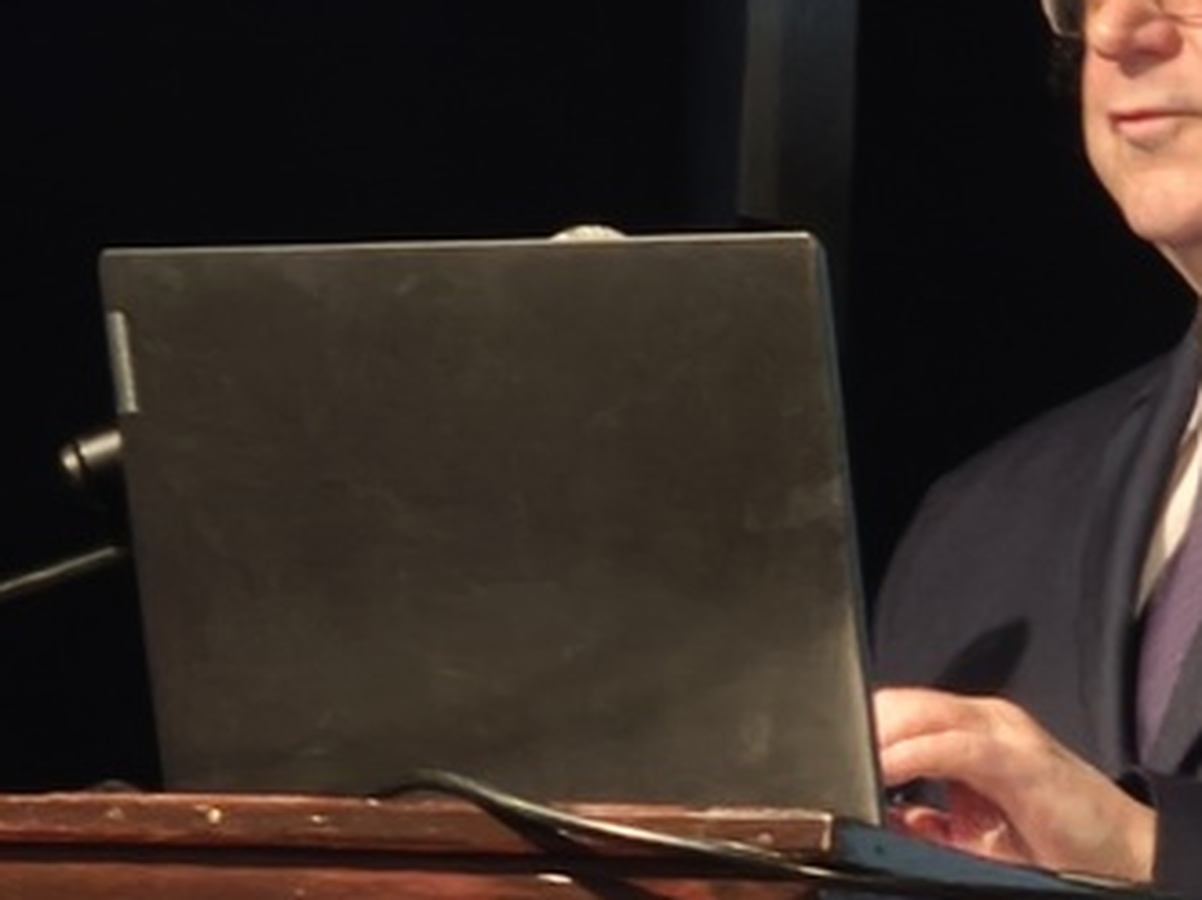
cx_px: 830
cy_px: 639
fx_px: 12873
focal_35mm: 371
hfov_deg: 5.3
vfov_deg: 4.0
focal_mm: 8.8
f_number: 2
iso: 3200
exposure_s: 1/25
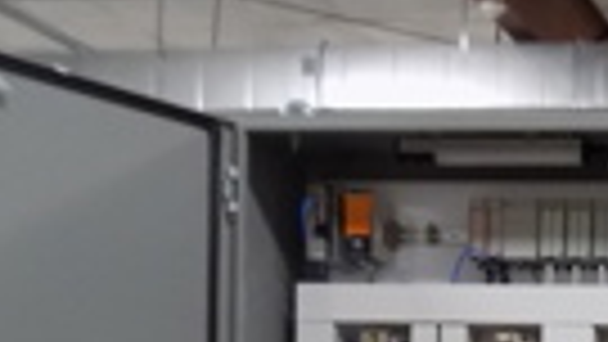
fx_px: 1225
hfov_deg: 24.6
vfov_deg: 14.4
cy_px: 574
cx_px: 768
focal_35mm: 76
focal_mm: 4
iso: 320
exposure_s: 1/30
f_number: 3.1
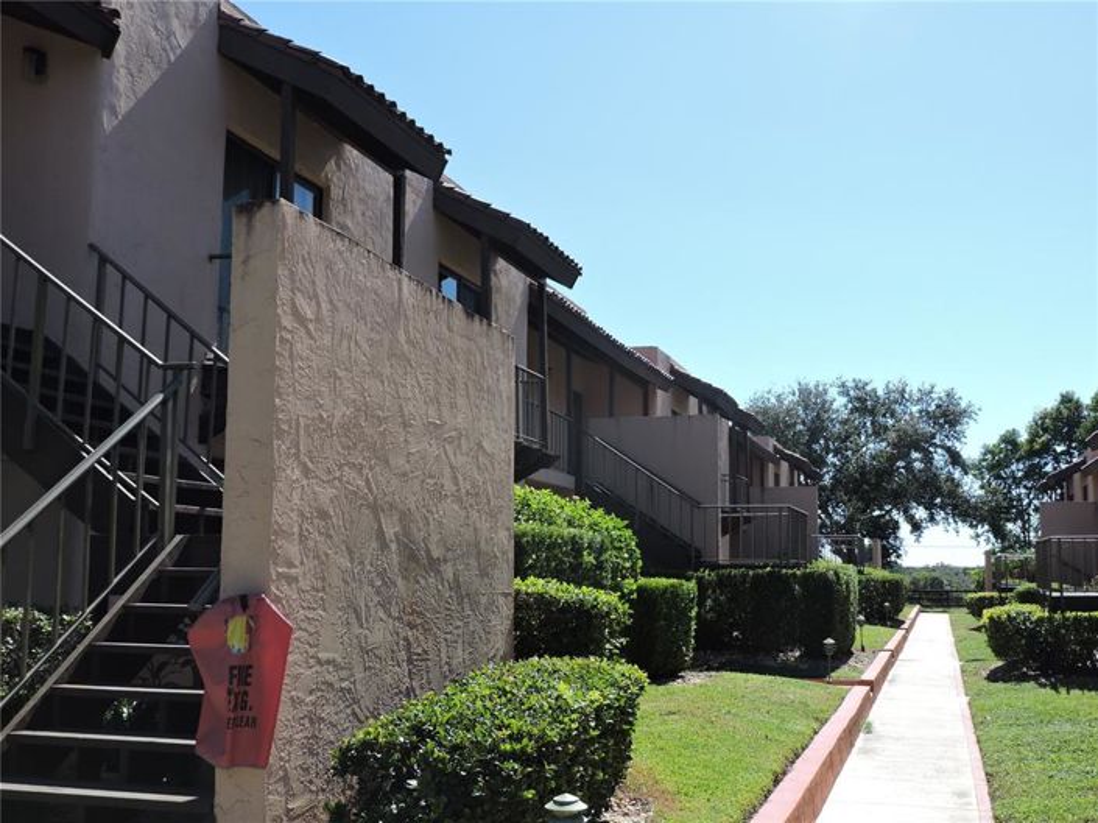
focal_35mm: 40
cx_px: 549
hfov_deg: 46.8
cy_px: 412
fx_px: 1268
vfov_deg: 35.9
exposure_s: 1/800
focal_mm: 7.1
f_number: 3.3
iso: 100
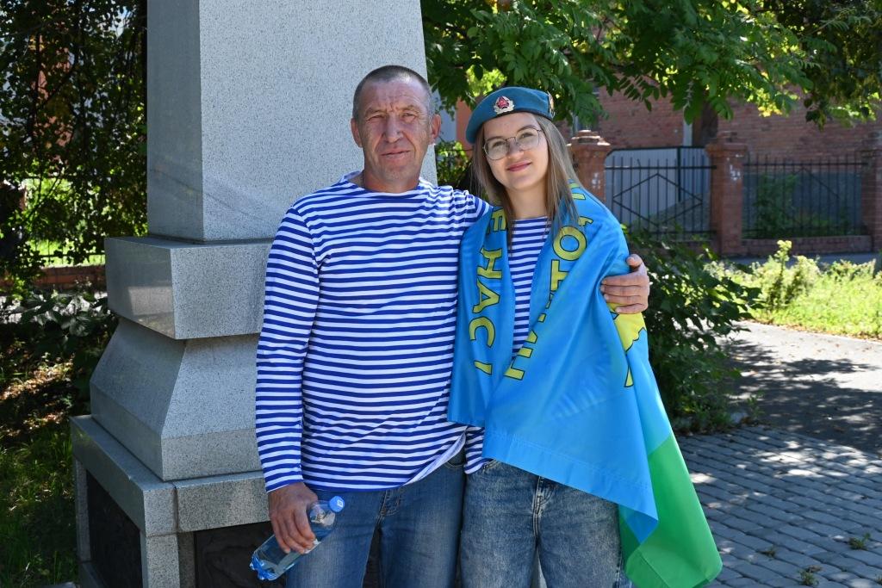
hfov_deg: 38.2
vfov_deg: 26.0
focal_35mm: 52
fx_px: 1274
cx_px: 441
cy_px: 294
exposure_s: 1/200
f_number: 7.1
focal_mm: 35
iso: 320
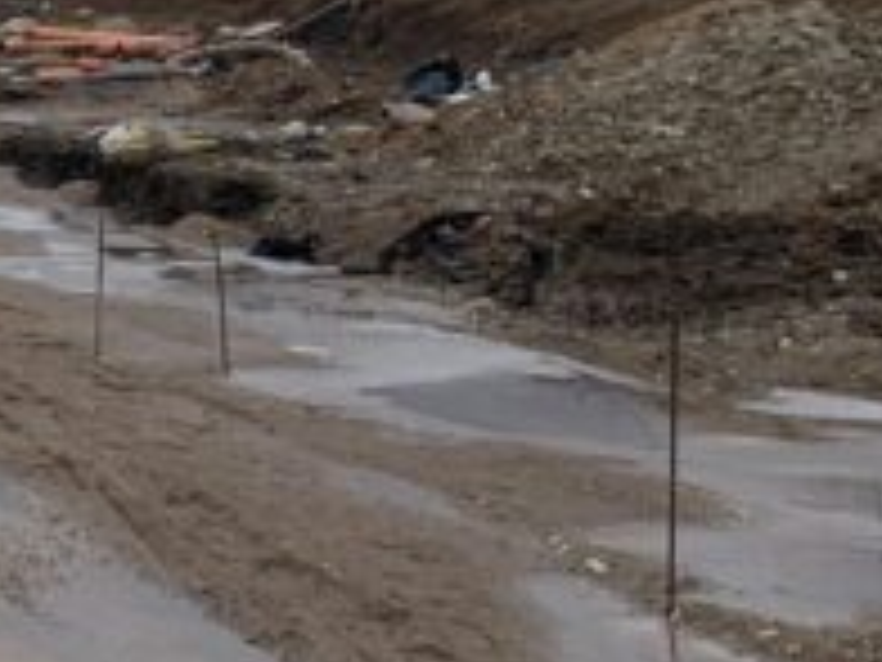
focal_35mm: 136
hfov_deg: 11.8
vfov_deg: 10.6
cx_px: -1238
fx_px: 3465
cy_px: -302
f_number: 1.8
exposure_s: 1/1880
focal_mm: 4.25
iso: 25
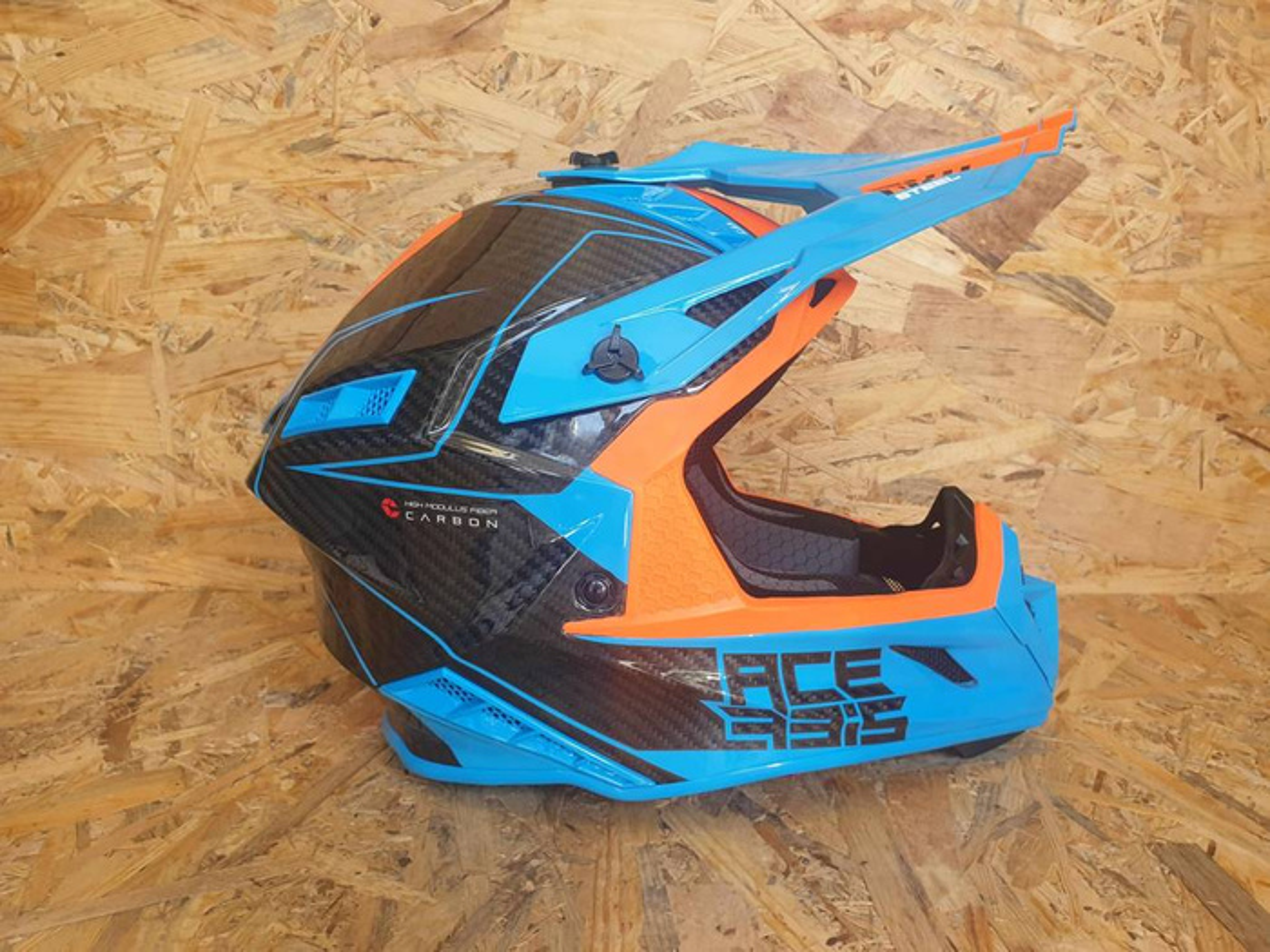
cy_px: 476
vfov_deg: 53.1
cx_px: 635
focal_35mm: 26
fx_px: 954
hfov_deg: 67.3
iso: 80
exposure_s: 1/100
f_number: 2.4
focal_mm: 4.3
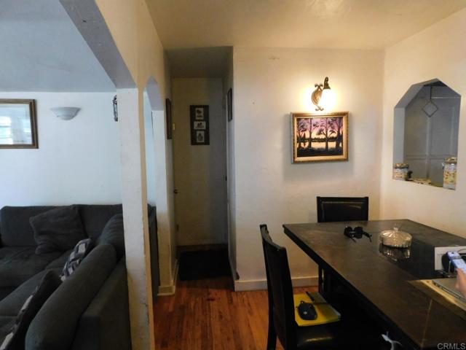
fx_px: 310
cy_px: 175
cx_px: 233
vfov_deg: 58.9
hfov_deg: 73.9
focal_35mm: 23
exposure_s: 1/30
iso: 800
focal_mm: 4
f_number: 3
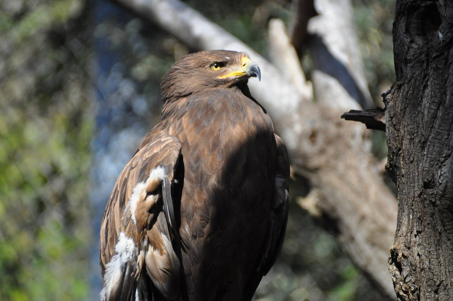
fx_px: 5656
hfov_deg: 4.6
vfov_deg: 3.0
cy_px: 150
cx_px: 226
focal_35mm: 450
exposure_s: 1/2000
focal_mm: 300
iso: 1000
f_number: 5.6
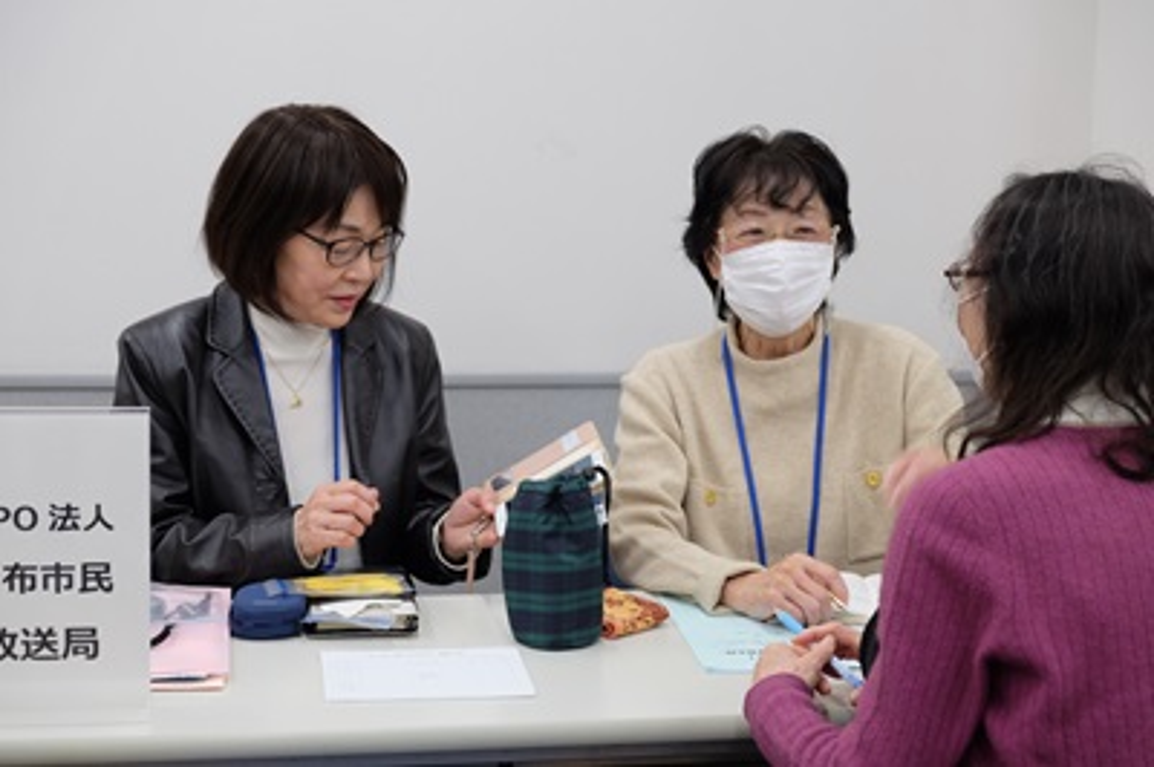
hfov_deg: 30.1
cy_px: 384
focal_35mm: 67
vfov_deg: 20.3
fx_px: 2146
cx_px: 577
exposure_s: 1/90
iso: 800
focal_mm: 44.4
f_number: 4
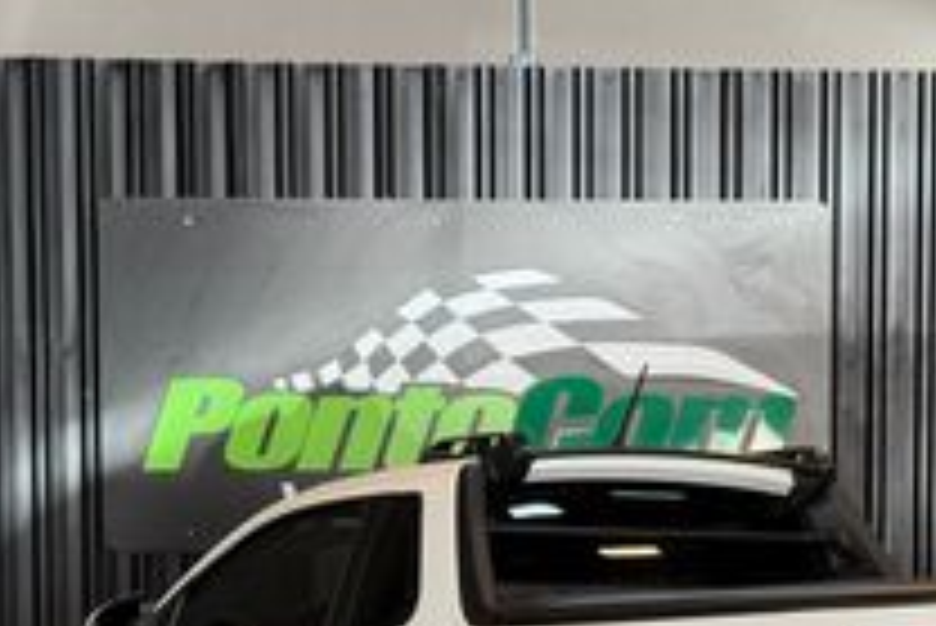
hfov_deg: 17.9
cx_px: 742
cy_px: 739
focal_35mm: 113
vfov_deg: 11.9
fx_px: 2940
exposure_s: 1/60
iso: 80
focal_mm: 6.76
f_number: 1.78
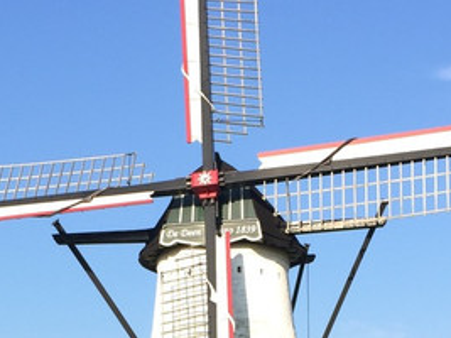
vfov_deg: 15.9
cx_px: 206
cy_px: 473
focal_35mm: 87
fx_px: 1133
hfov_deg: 22.5
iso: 32
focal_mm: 4.15
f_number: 2.2
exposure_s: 1/824
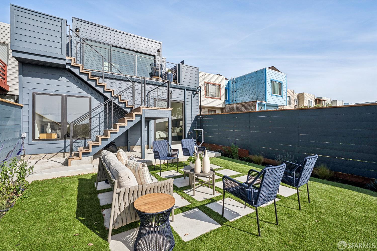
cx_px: 188
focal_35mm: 16
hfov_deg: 96.7
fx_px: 168
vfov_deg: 73.7
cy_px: 126
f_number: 8
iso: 640
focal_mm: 16
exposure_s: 1/1600
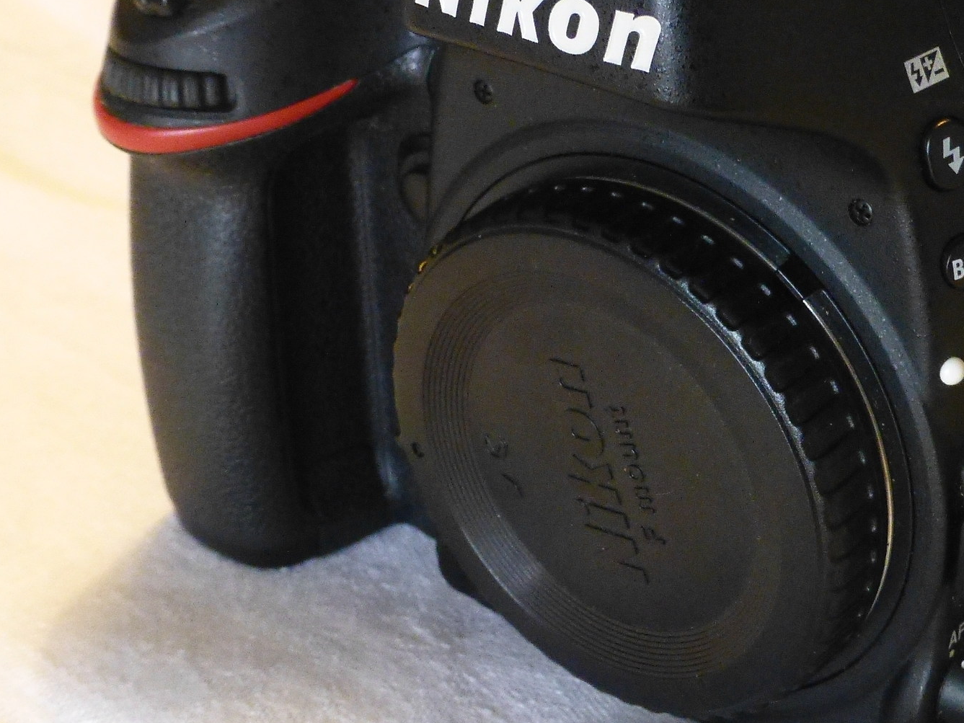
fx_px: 1950
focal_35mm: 70
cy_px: 278
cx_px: 701
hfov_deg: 27.5
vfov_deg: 21.0
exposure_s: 1/40
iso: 800
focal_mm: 6.9
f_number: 3.9
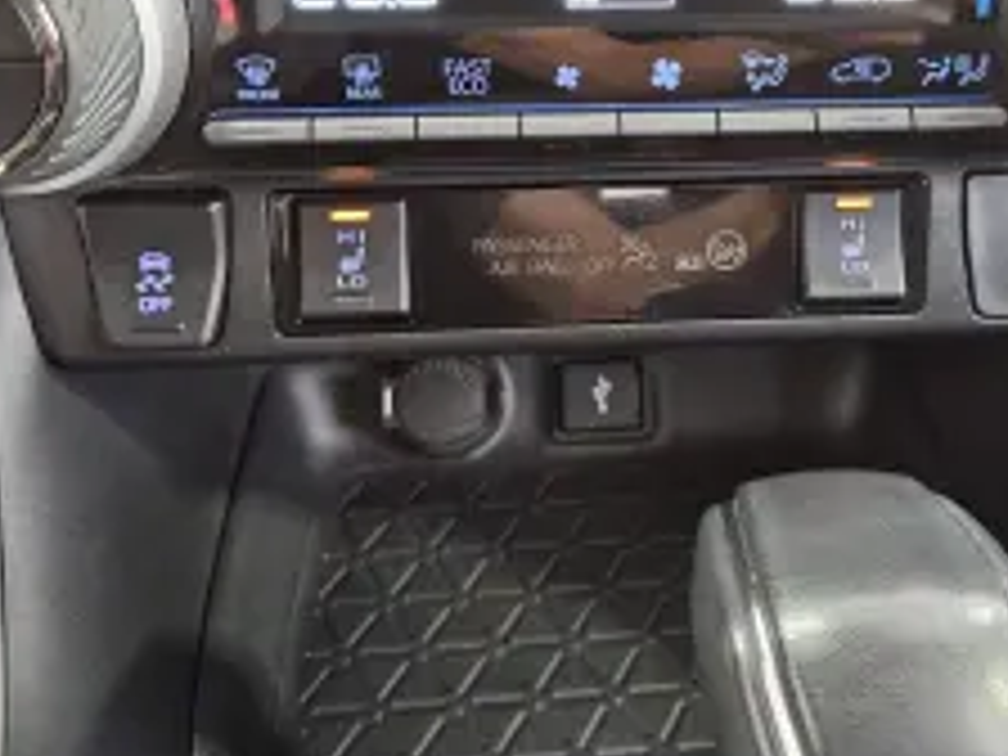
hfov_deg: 49.7
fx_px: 1077
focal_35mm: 37
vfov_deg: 37.9
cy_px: 207
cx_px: 626
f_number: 1.7
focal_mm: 6.3
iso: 640
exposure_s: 1/54.3
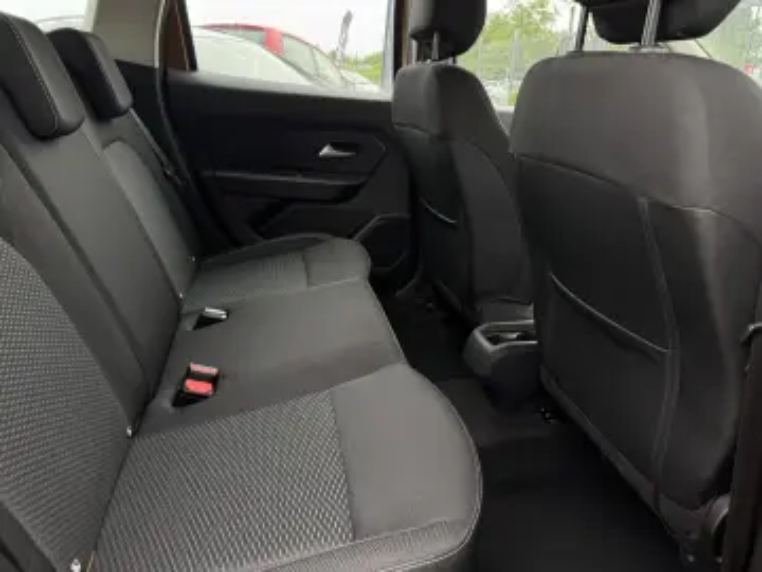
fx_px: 528
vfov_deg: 56.8
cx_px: 381
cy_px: 286
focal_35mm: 24
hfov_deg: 71.6
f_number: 1.78
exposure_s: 1/111
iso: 200
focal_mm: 6.76
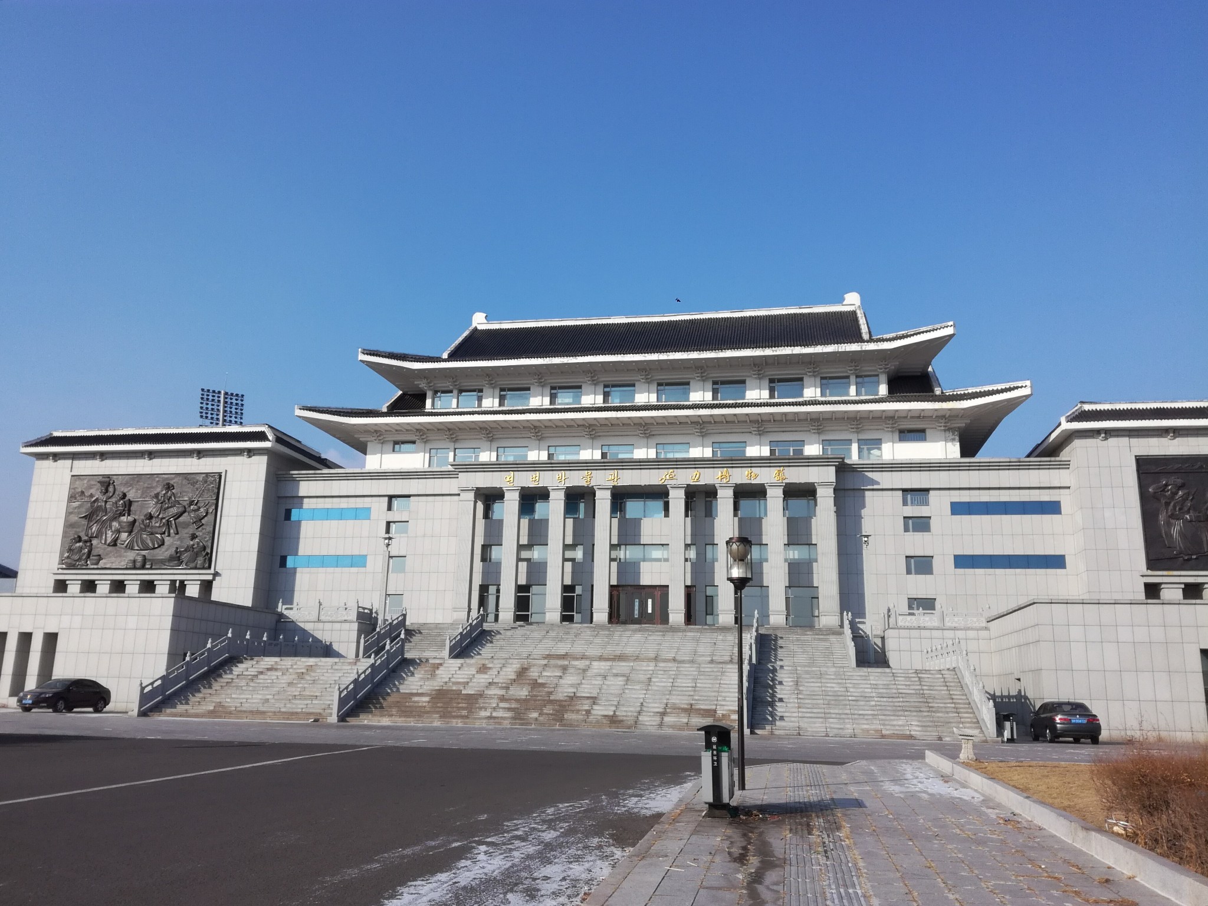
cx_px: 604
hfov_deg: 65.3
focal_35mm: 27
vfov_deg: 51.4
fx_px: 942
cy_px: 453
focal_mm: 3.79
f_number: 2
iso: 50
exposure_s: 1/1233
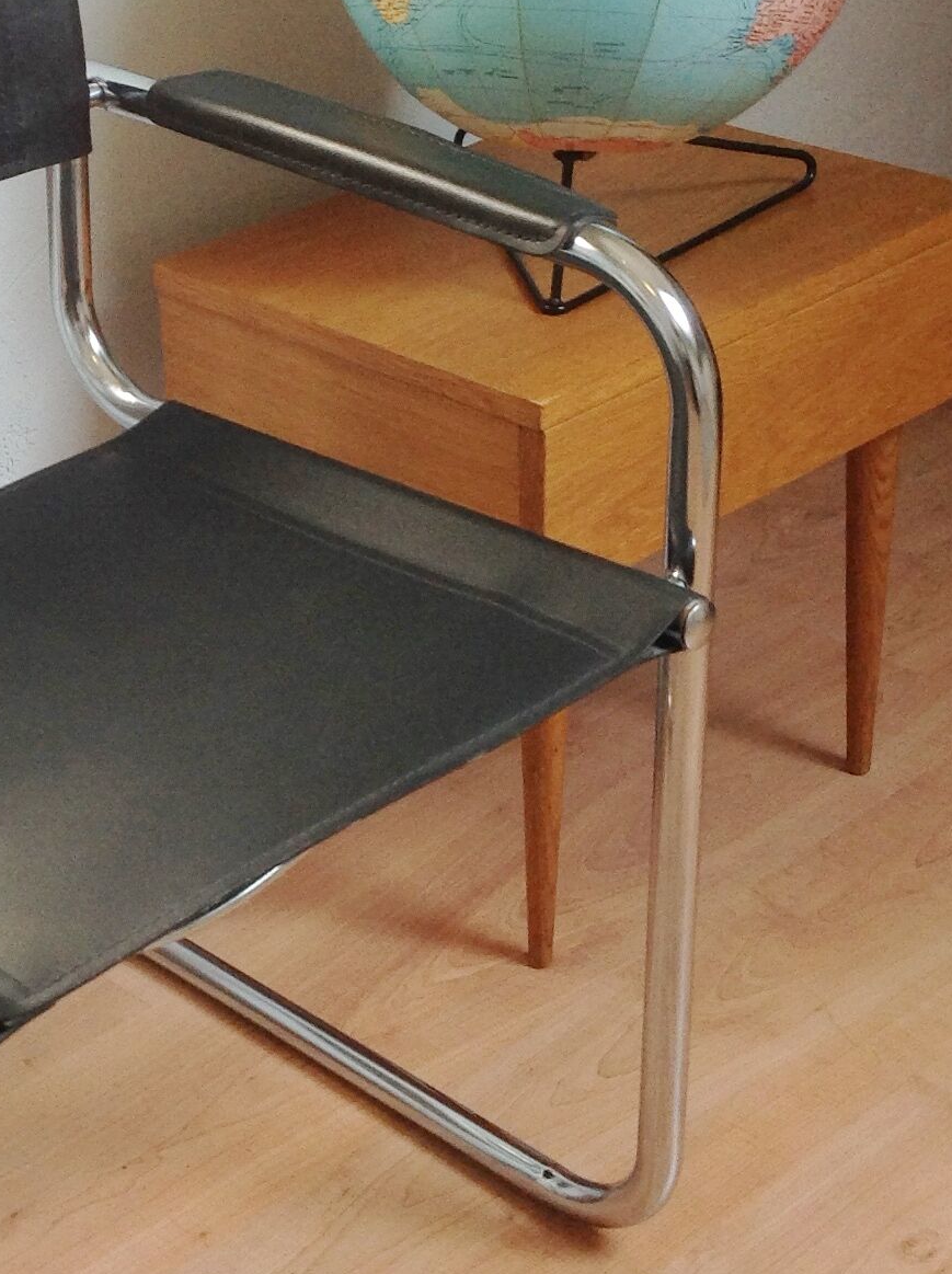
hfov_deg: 18.6
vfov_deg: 25.0
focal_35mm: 78
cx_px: 123
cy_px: 514
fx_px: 2867
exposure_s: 1/100
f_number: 2.4
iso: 80
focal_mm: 4.28
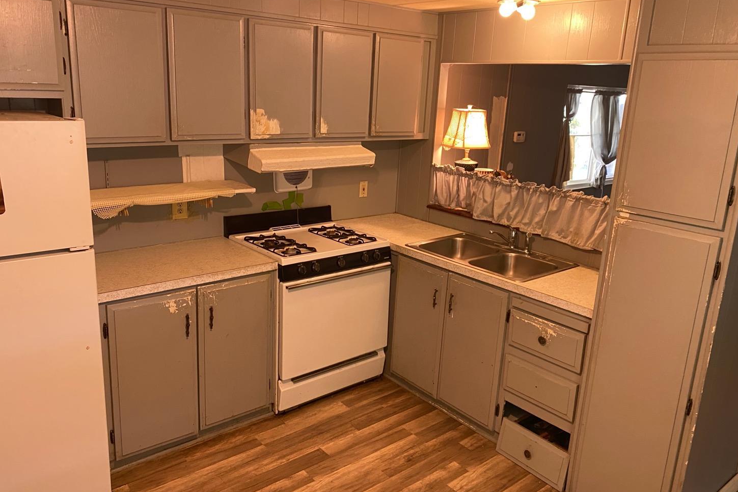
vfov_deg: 46.4
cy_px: 239
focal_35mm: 28
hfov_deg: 65.5
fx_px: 574
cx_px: 374
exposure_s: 1/60
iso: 500
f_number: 1.8
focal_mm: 4.25
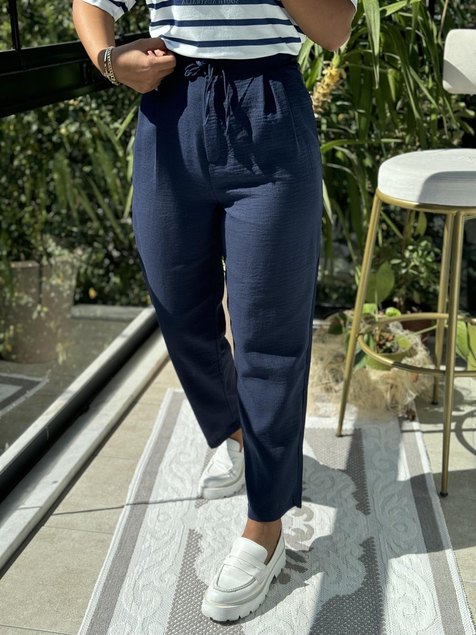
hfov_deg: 30.3
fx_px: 880
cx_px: 238
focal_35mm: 48
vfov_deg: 39.7
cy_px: 318
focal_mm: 6.76
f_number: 1.78
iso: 64
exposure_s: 1/1152
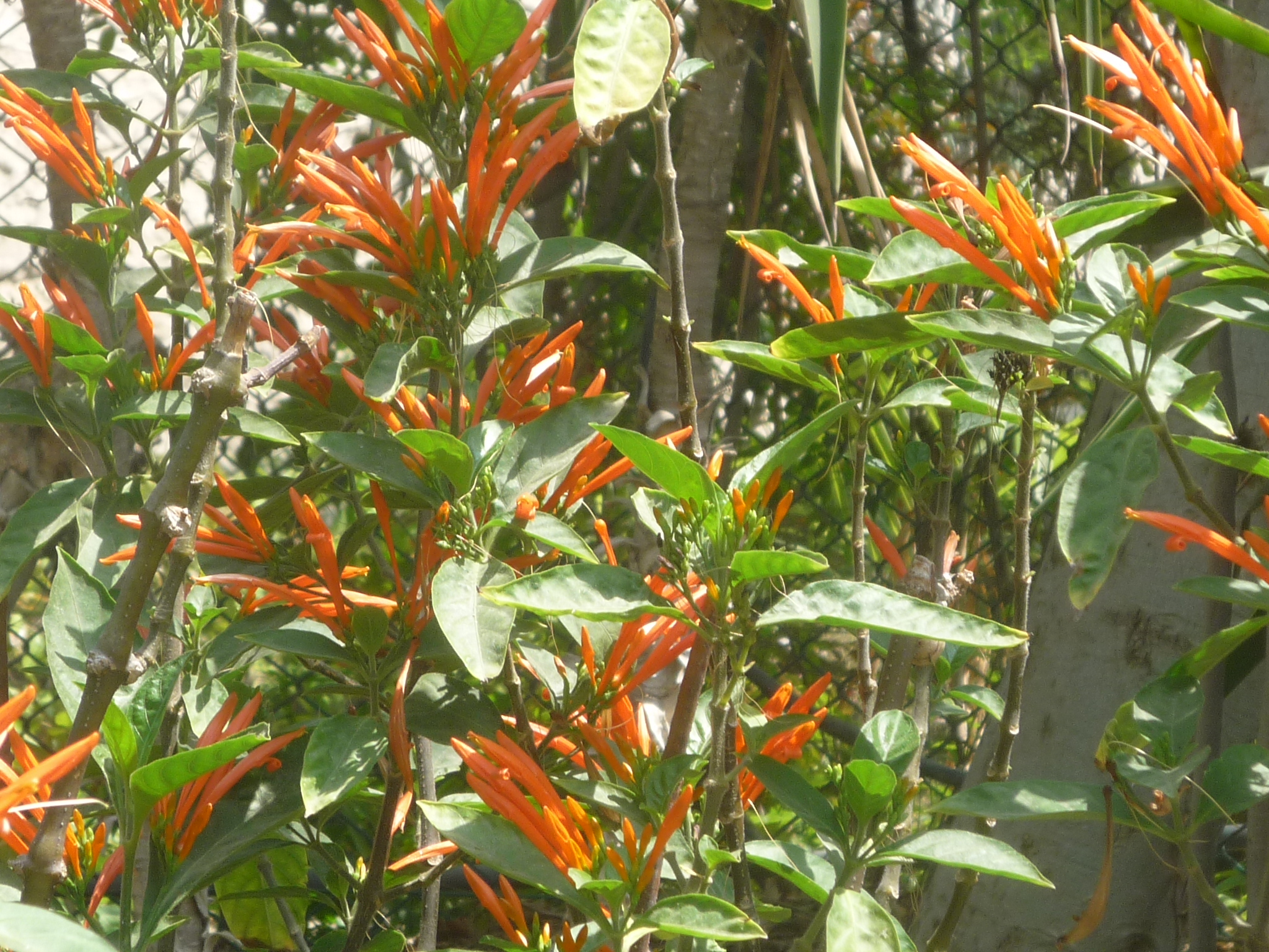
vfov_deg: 12.0
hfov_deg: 16.0
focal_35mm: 123
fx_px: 4509
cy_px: 476
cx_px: 634
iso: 100
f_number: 5.4
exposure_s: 1/125
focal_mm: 12.2
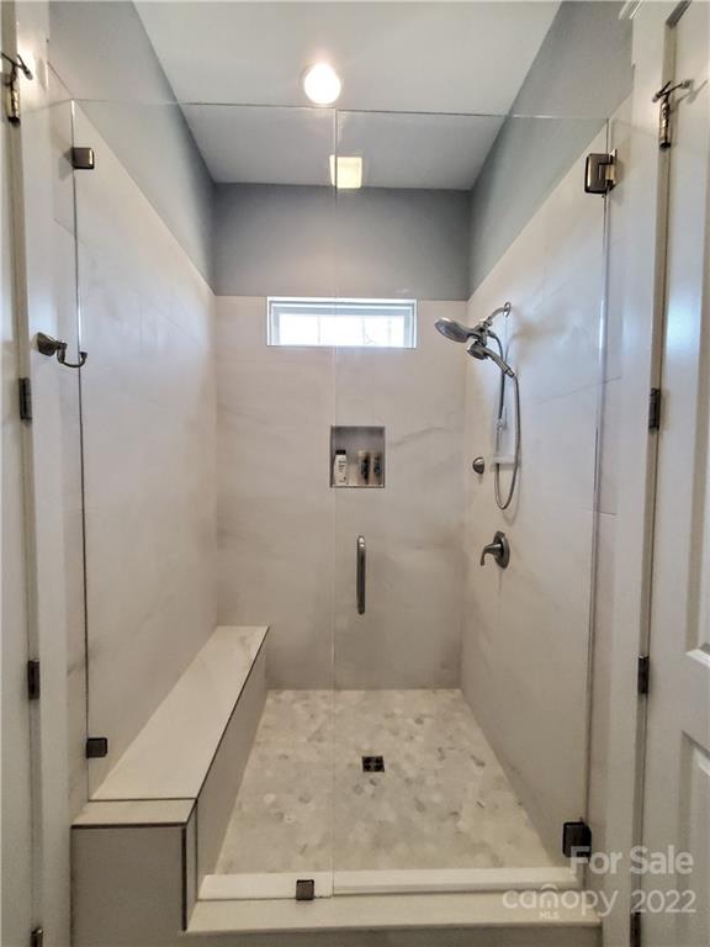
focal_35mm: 13
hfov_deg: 89.9
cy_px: 474
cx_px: 355
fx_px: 356
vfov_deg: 106.2
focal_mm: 1.8
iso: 500
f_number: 2.2
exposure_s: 1/60
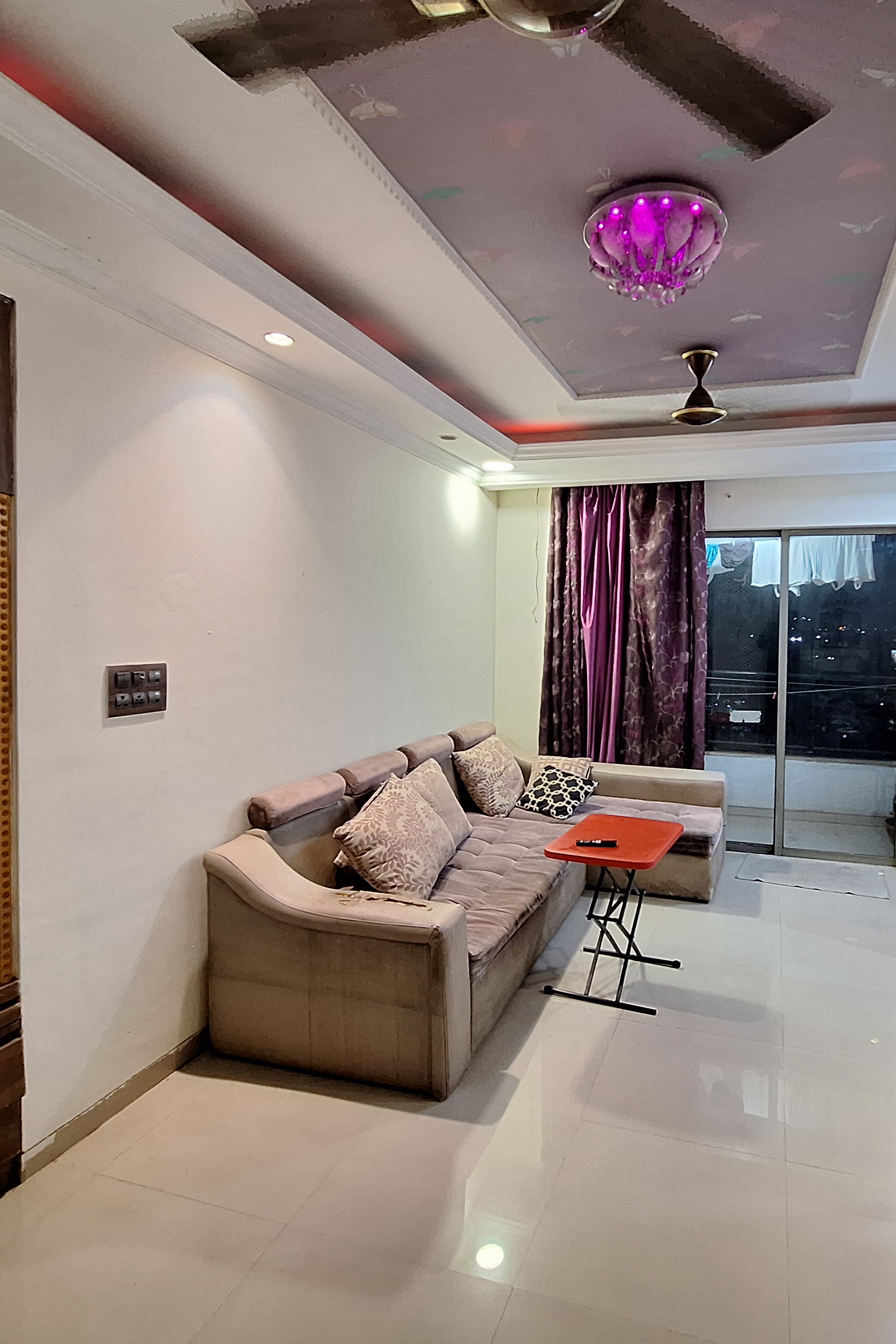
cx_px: 564
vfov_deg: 86.9
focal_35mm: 19
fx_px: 709
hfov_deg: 63.6
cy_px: 650
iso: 160
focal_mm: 1.74
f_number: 2.2
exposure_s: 1/25
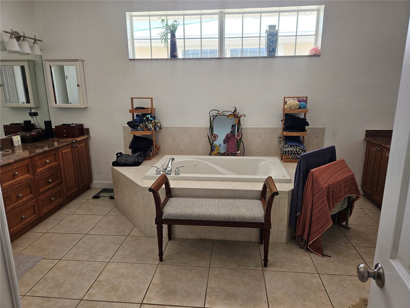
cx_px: 205
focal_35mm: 23
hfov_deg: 73.9
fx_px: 272
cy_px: 154
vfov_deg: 58.9
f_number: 1.8
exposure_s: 1/120
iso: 100
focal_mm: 5.4
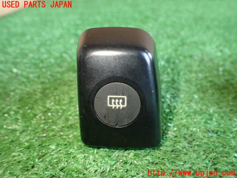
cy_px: 89
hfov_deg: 60.0
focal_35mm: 30
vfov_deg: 46.8
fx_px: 205
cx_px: 118
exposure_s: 1/125
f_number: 2.3
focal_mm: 5.4
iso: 800
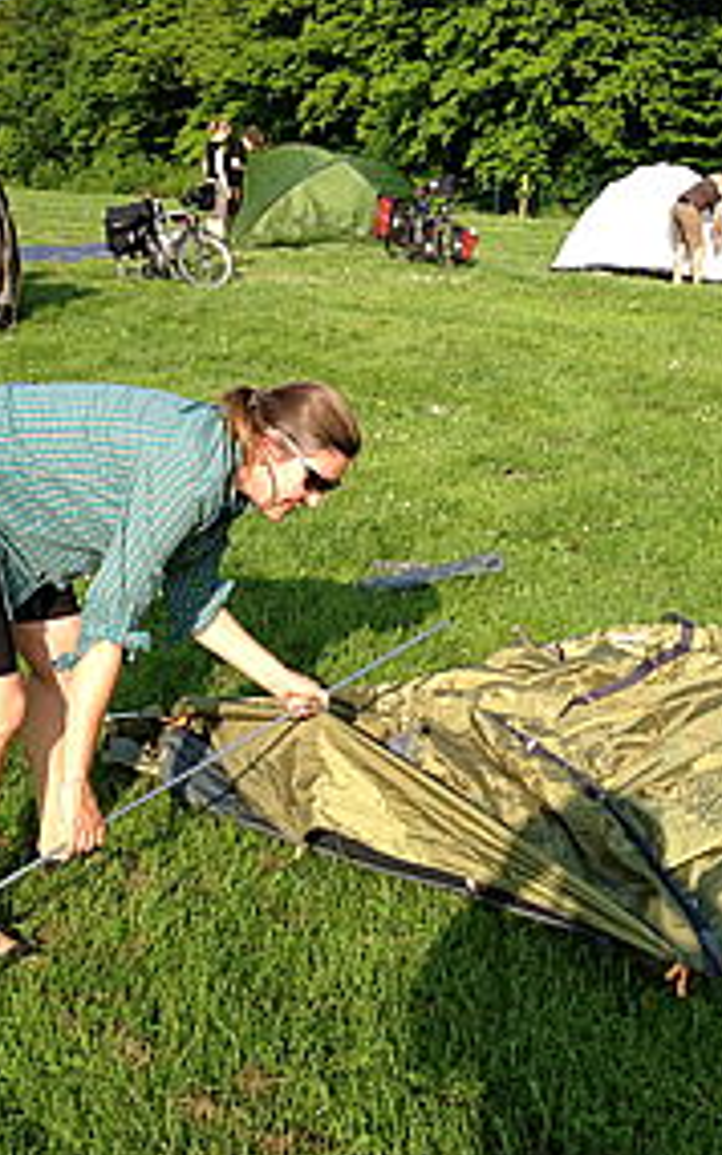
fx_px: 1638
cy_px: 580
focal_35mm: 52
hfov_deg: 24.9
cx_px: 341
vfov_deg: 38.9
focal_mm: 4.28
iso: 50
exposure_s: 1/905
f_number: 2.4
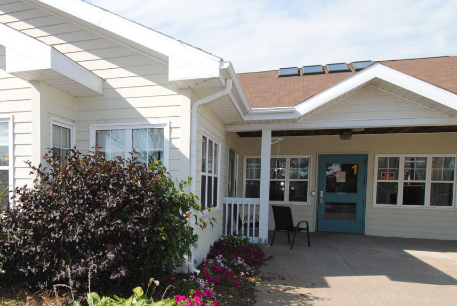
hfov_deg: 63.4
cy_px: 192
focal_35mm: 28
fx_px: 356
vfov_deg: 46.1
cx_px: 145
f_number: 9
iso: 200
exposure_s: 1/200
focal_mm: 10
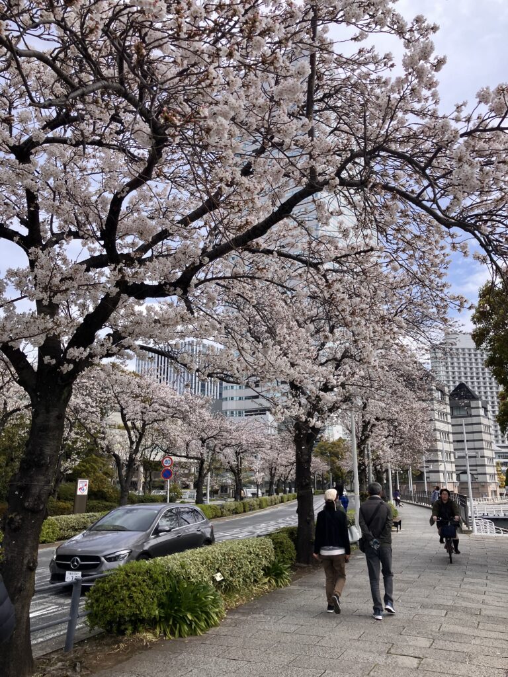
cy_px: 338
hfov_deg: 49.7
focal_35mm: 28
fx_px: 548
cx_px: 254
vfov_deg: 63.4
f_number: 1.8
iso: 32
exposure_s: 1/1156
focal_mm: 3.99
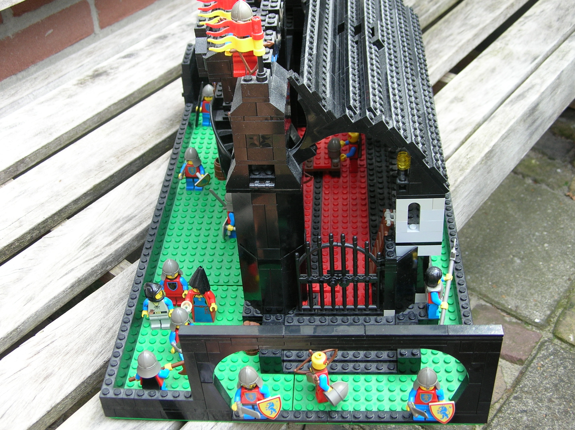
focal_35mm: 47
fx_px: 780
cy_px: 215
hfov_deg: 40.5
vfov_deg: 30.8
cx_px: 288
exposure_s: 1/42.2
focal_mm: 7.8
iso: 50
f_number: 2.9
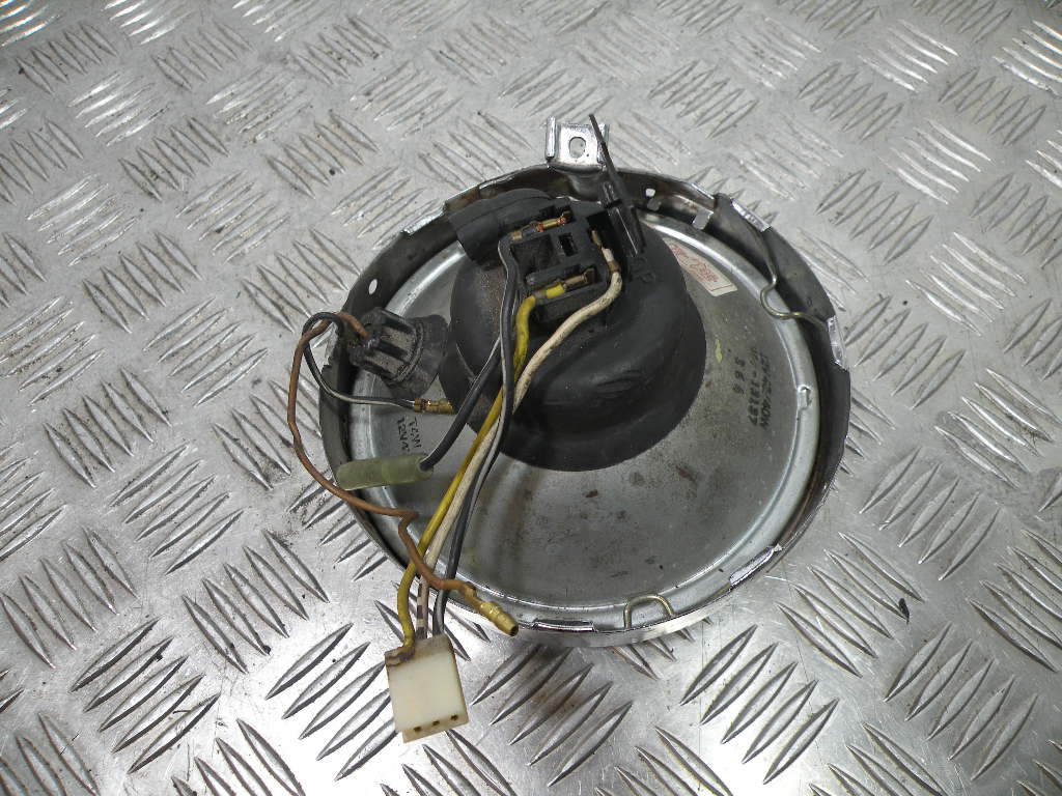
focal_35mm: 27
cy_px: 398
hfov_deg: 65.3
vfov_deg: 51.4
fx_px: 828
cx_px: 531
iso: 64
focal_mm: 4.7
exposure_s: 1/67.5
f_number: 3.2
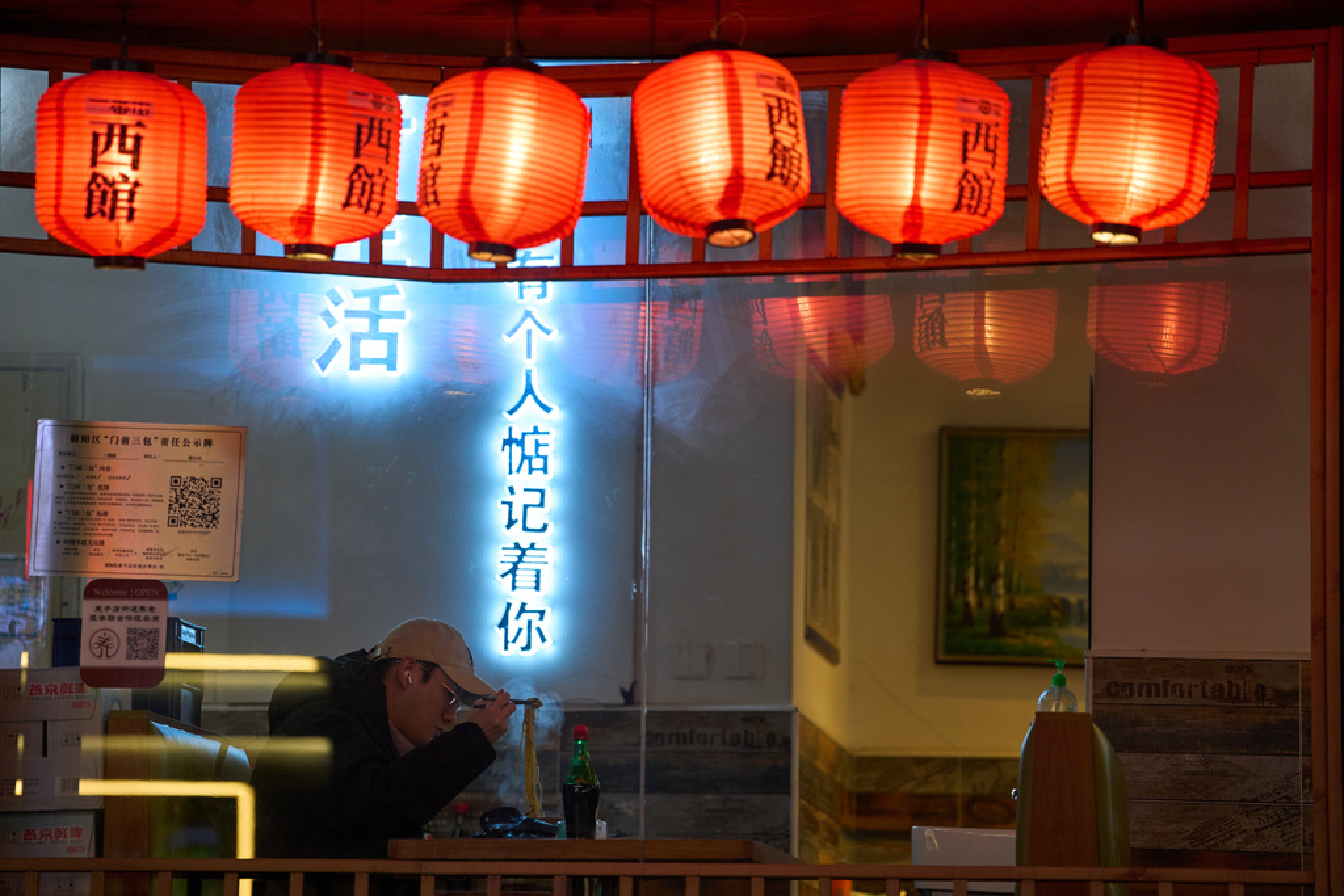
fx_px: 6160
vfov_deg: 8.3
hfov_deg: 12.5
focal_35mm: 165
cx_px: 672
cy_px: 448
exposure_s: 1/200
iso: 800
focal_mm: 165
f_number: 2.8
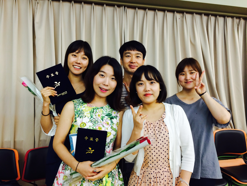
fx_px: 207
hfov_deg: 61.7
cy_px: 93
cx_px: 124
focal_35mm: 29
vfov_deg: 48.2
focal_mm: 4.15
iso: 80
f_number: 2.2
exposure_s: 1/30
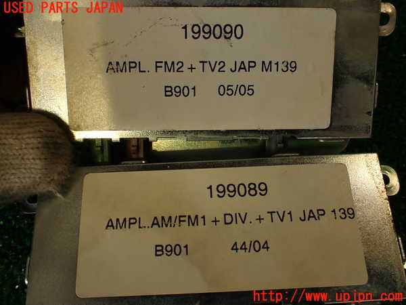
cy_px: 152
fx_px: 375
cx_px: 203
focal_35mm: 32
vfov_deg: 44.2
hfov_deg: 56.8
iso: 100
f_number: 2.4
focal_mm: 5.79
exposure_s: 1/80
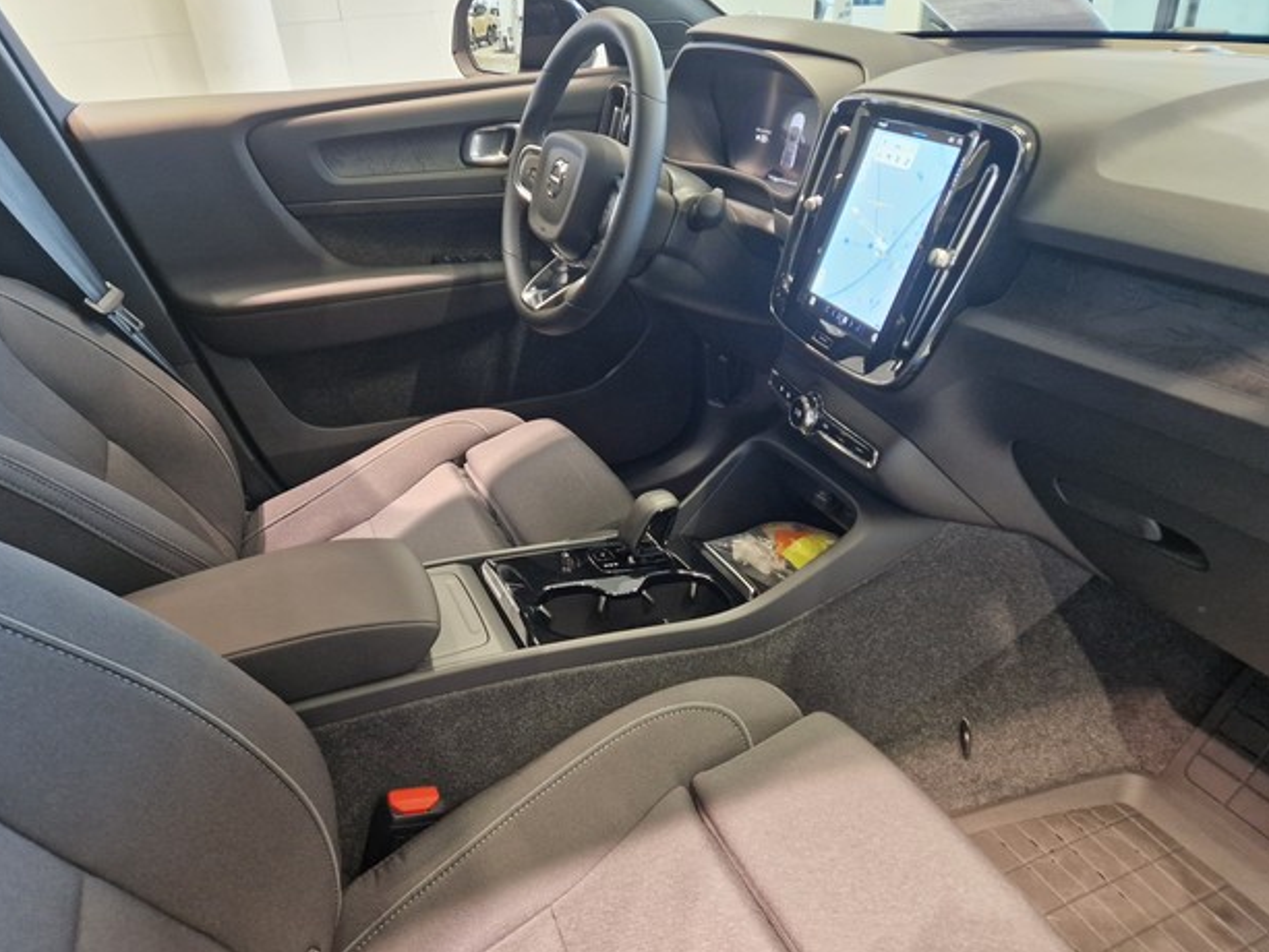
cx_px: 619
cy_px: 490
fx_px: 880
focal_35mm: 24
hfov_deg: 71.6
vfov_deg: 56.8
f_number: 1.8
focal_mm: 5.4
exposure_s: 1/100
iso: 500
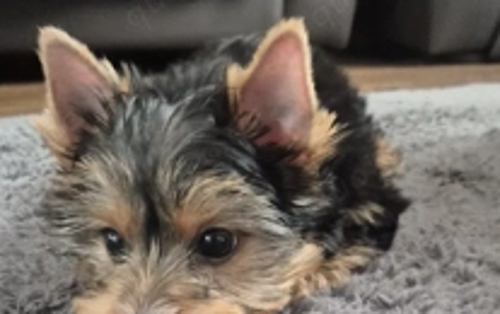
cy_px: 377
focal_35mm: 47
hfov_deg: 42.6
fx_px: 641
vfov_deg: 24.8
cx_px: 246
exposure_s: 1/50
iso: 1250
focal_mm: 5.4
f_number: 1.8
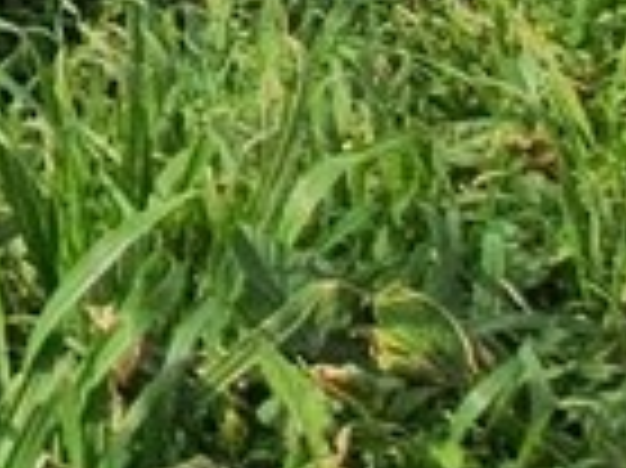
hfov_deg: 10.5
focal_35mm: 96
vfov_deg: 11.5
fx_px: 1735
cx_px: -1396
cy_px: -783
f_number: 2.2
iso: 50
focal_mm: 1.8
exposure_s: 1/1664
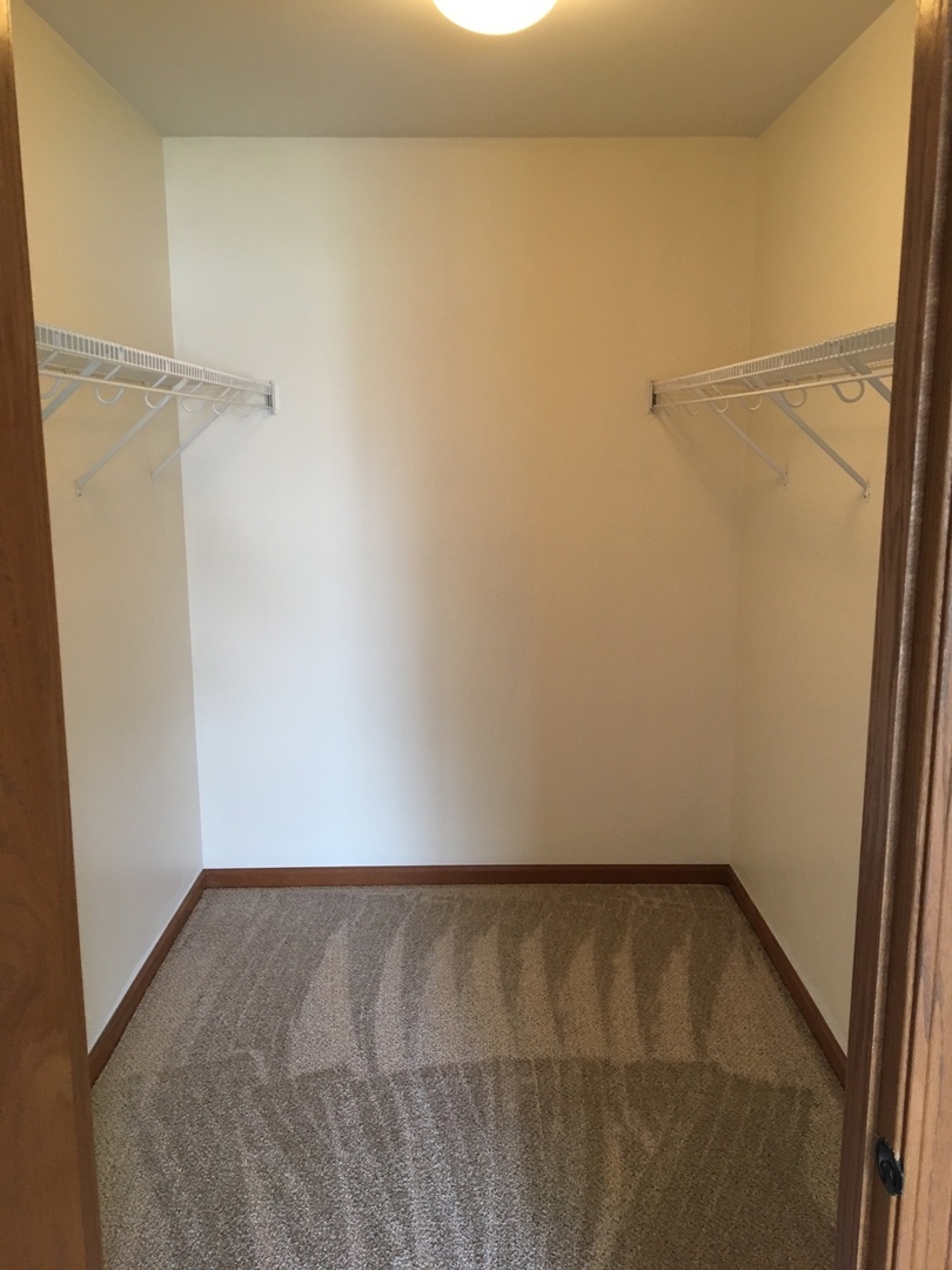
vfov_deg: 61.7
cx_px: 476
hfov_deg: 48.2
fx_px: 1063
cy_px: 635
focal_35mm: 29
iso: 100
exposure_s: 1/30
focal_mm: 4.15
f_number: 2.2
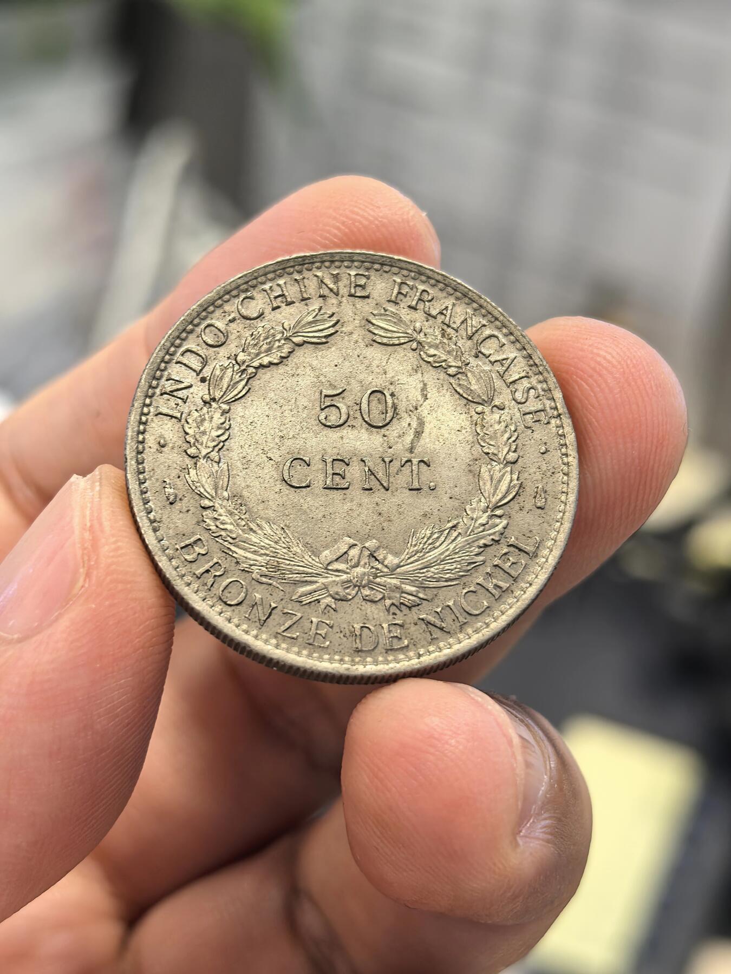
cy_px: 487
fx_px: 1520
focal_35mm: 54
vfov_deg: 35.5
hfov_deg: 27.0
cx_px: 366
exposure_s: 1/50
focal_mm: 6.98
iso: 200
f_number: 2
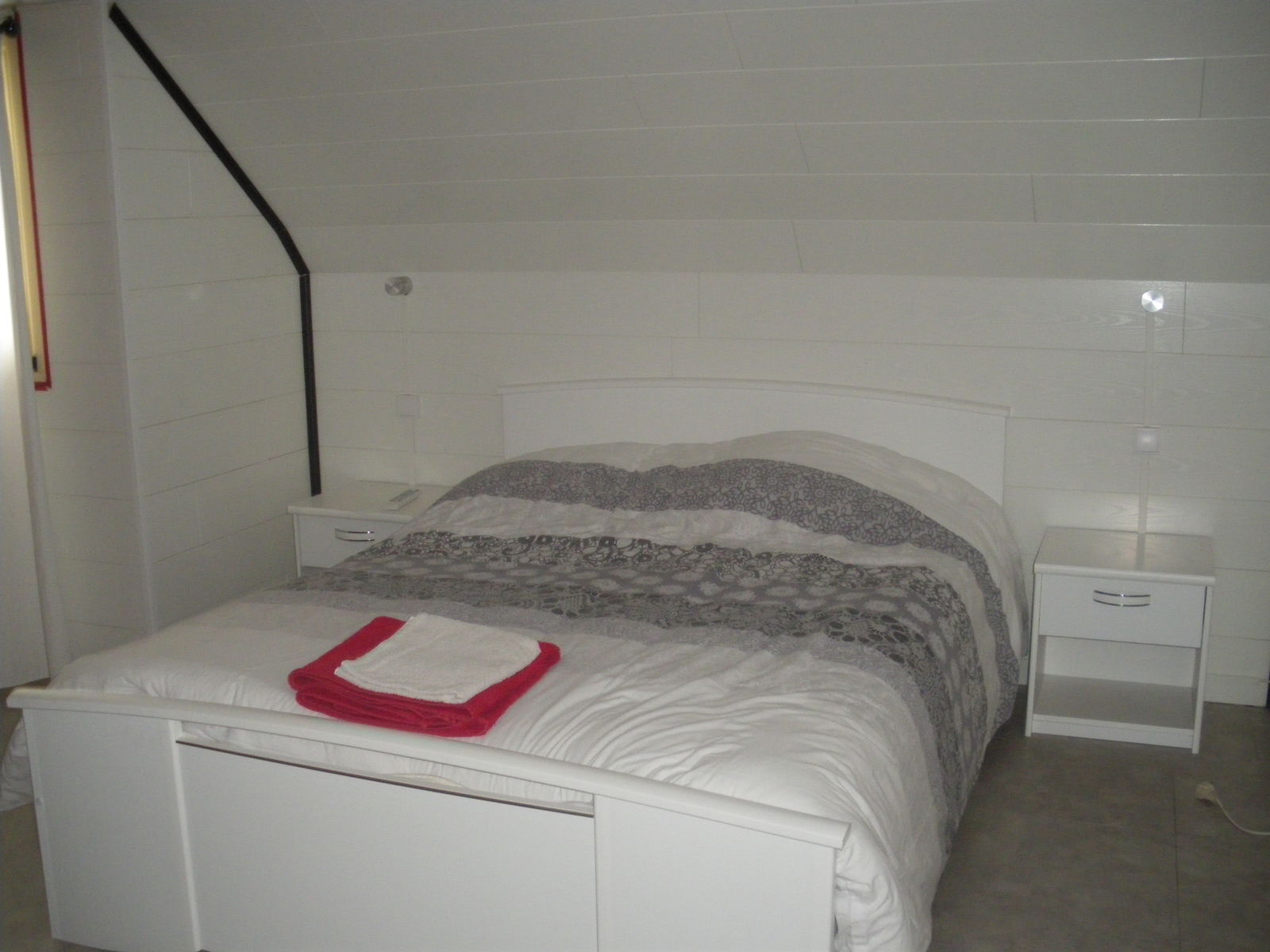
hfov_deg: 51.4
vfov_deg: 39.7
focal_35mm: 36
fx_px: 1321
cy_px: 476
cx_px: 635
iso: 400
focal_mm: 6.3
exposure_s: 1/50
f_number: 3.5
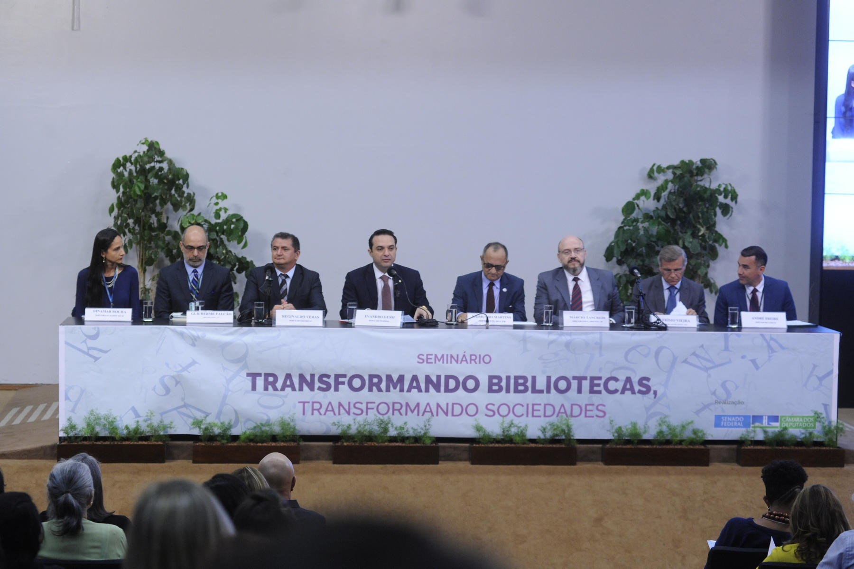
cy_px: 284
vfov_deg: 14.9
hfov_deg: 22.1
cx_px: 427
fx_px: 2182
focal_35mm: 92
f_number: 5
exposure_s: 1/160
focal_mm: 92
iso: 2500
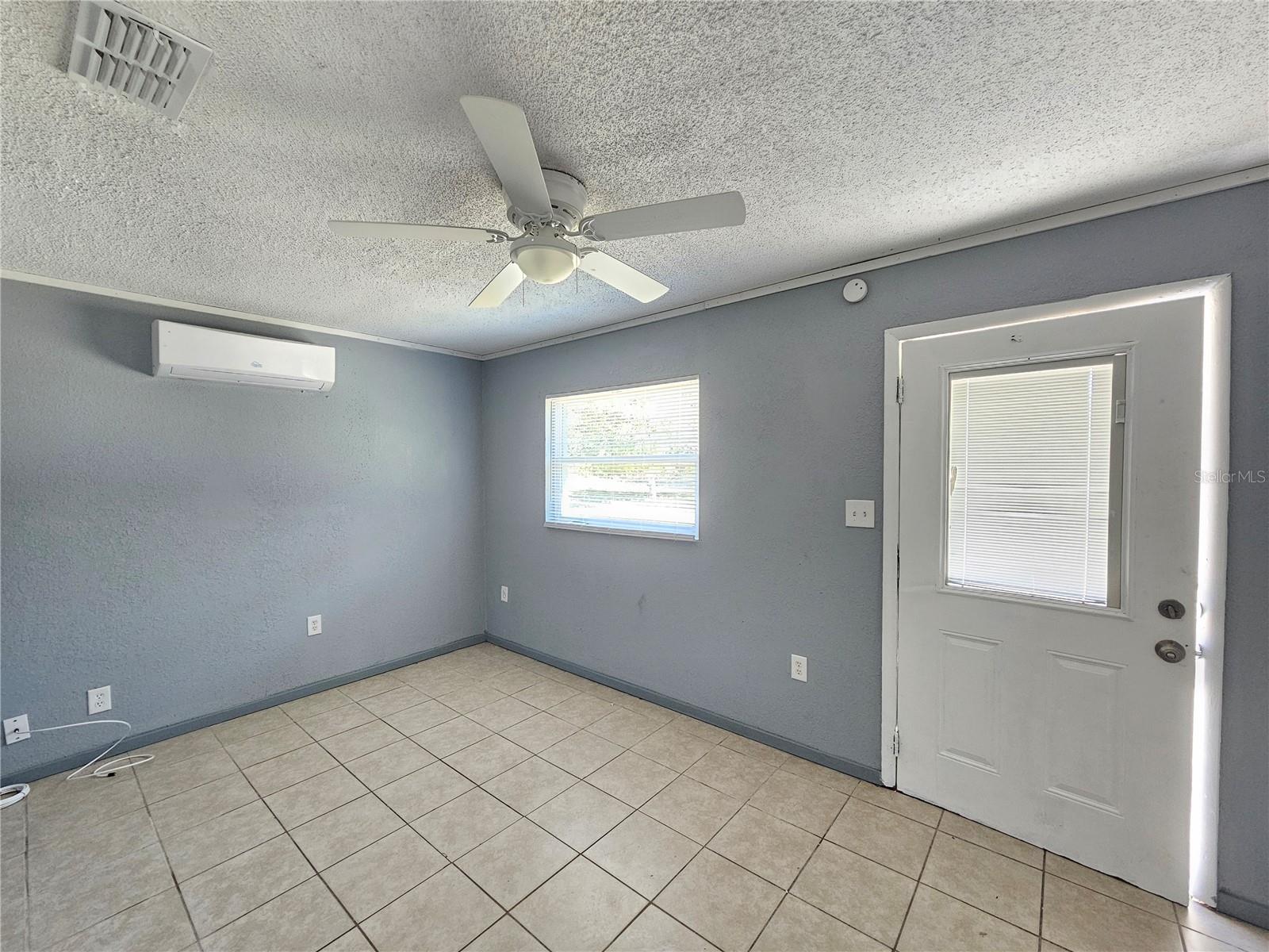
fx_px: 477
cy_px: 476
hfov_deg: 106.2
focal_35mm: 13
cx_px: 634
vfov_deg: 89.9
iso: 320
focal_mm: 2.2
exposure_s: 1/30
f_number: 2.2
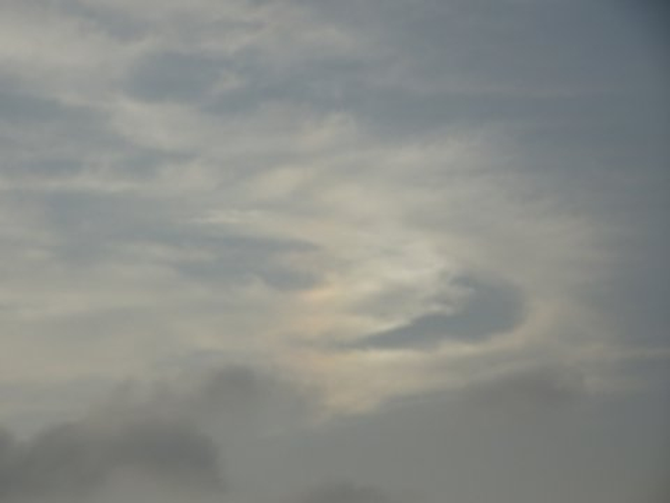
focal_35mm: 168
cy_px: 252
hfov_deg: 11.8
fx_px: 3252
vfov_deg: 8.8
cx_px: 335
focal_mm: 28.74
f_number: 5.6
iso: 80
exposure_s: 1/1000
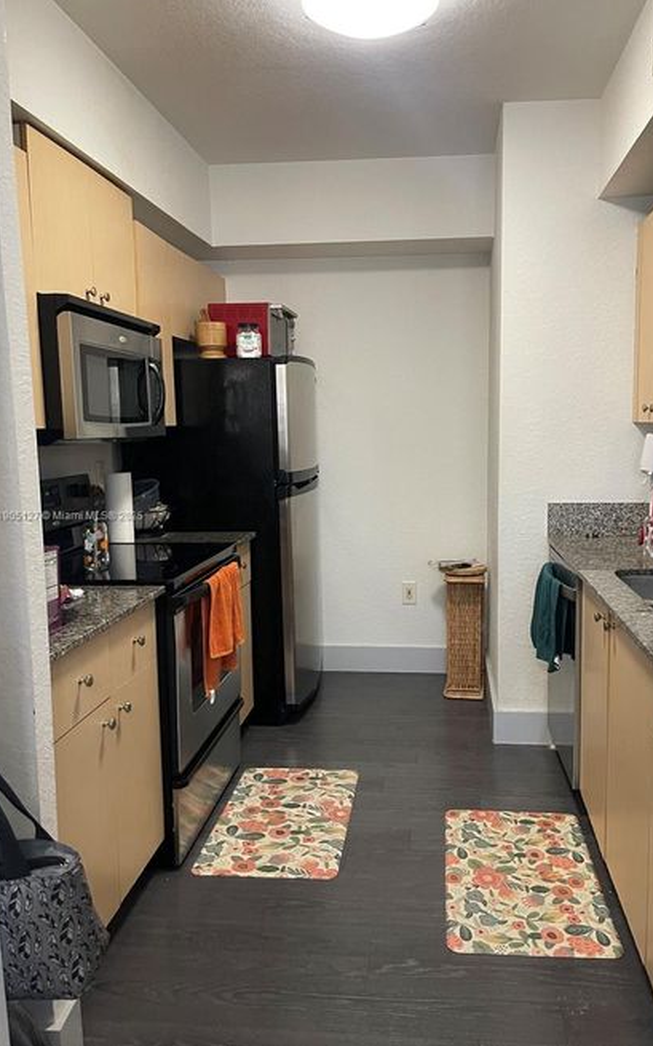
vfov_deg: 68.4
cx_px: 380
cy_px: 517
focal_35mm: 27
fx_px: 769
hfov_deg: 45.8
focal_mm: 5.1
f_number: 1.6
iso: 320
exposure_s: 1/60
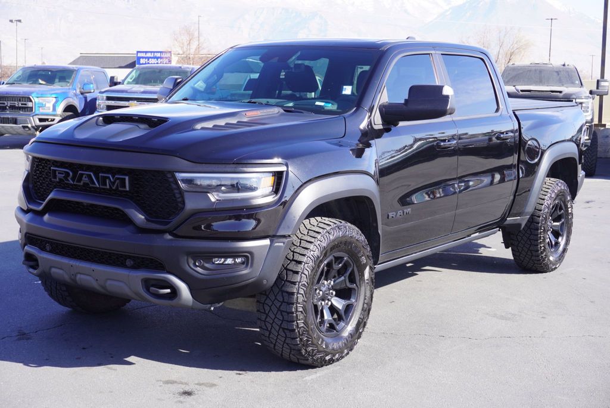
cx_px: 305
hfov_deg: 38.9
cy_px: 204
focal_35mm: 51
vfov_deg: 26.5
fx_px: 865
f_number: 7.1
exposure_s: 1/80
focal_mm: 34
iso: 100
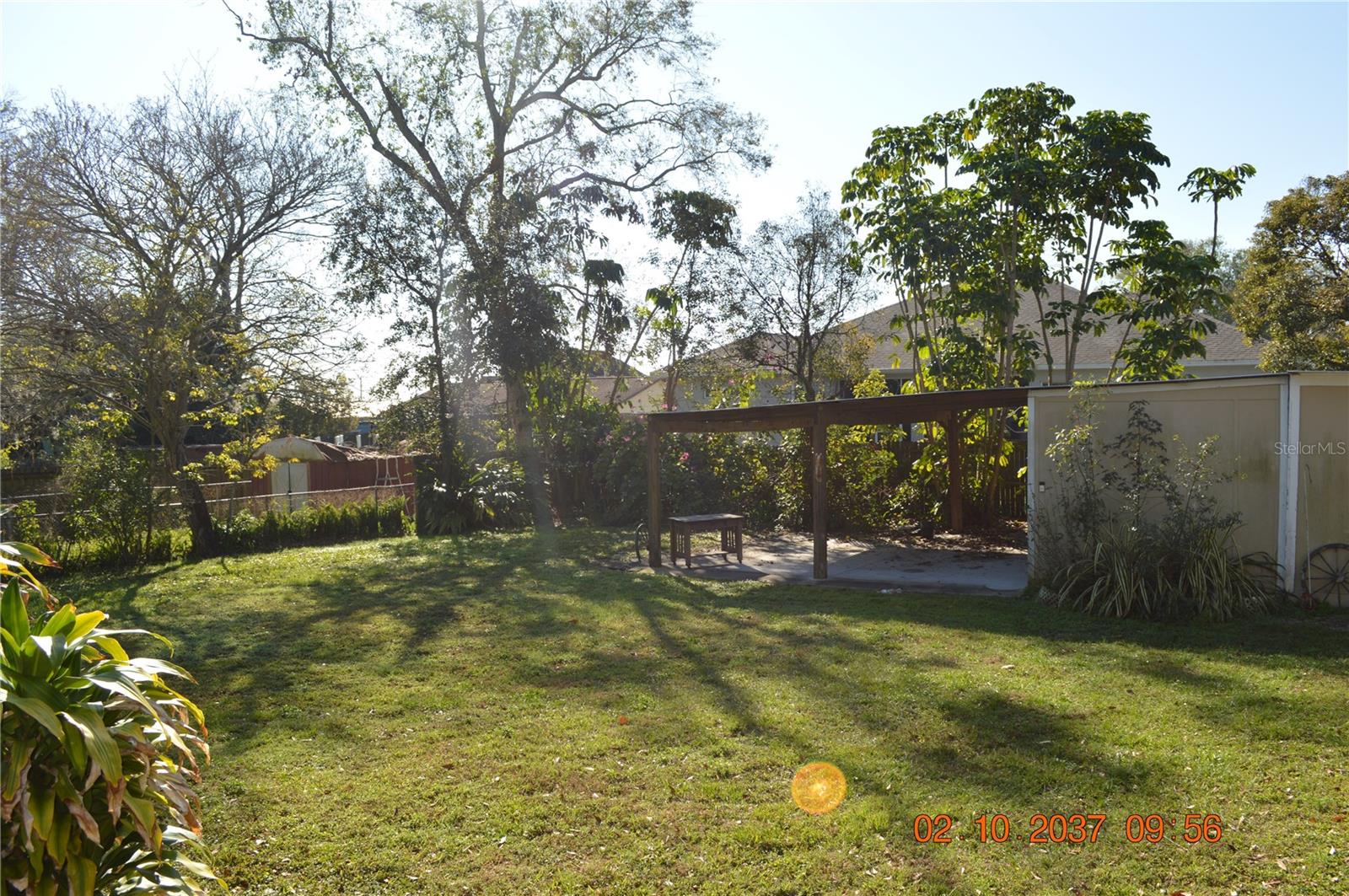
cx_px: 674
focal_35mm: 27
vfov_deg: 47.8
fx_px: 1011
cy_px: 448
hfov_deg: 67.4
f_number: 7.1
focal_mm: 18
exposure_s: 1/200
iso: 100
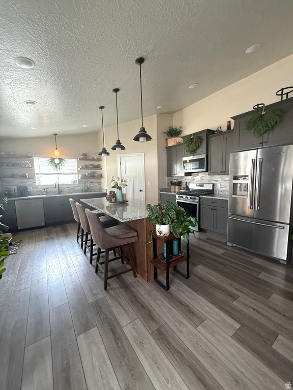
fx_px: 158
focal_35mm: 14
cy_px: 195
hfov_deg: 85.7
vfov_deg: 102.1
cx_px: 146
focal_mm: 2.22
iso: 320
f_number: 2.2
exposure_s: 1/65
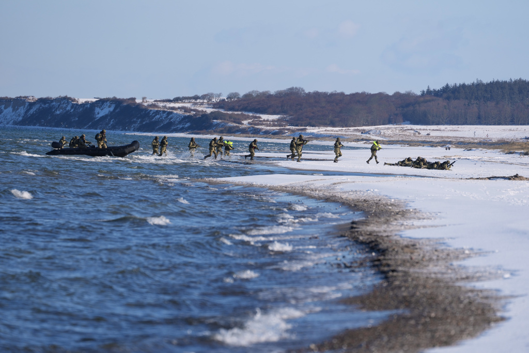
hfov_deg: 6.5
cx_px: 264
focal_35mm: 318
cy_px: 176
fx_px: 4673
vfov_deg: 4.3
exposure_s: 1/1600
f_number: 7.1
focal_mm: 318
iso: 400
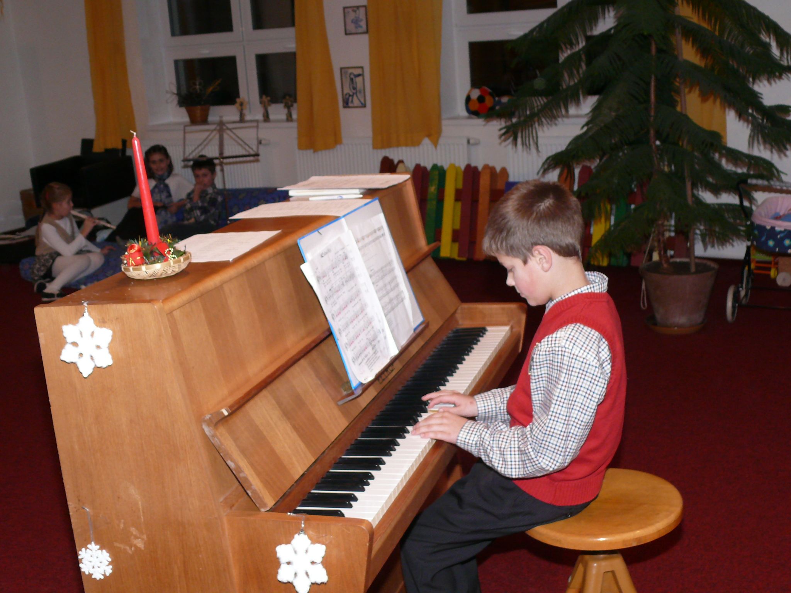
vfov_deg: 30.9
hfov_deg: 40.4
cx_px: 396
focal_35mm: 47
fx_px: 1074
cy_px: 296
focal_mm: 8.8
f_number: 2.8
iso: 200
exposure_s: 1/40
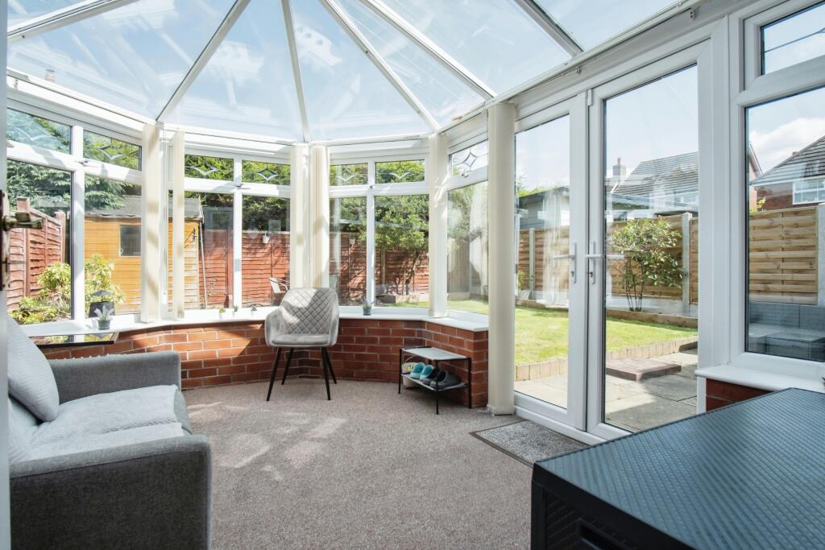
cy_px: 275
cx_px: 412
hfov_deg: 90.0
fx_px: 413
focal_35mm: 18
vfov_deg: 67.4
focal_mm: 12
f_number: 7.1
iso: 500
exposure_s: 1/640
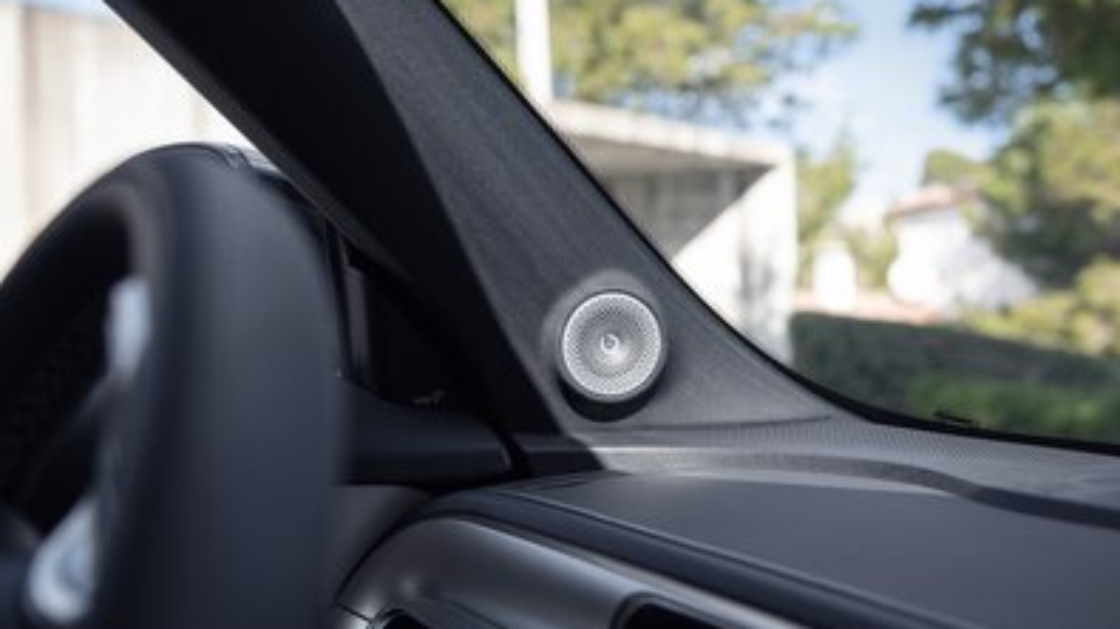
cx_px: 564
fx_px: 1514
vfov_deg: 23.5
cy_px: 279
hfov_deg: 40.6
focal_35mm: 51
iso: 640
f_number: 4.5
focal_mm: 48
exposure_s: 1/800
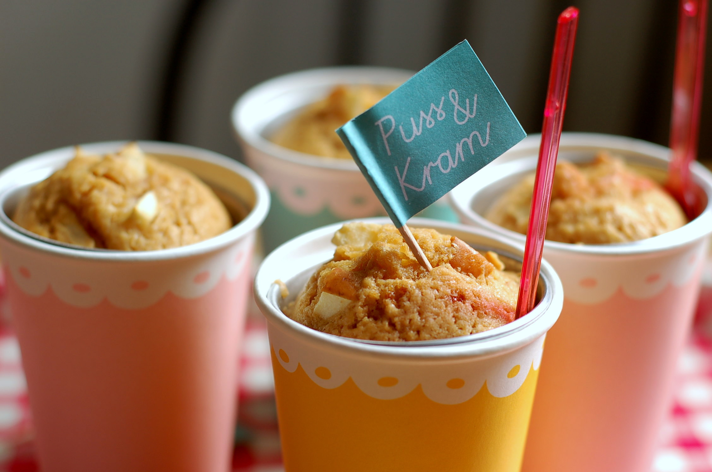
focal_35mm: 75
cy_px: 236
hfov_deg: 27.0
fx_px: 1481
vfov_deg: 18.1
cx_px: 356
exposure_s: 1/50
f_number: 3.2
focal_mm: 50
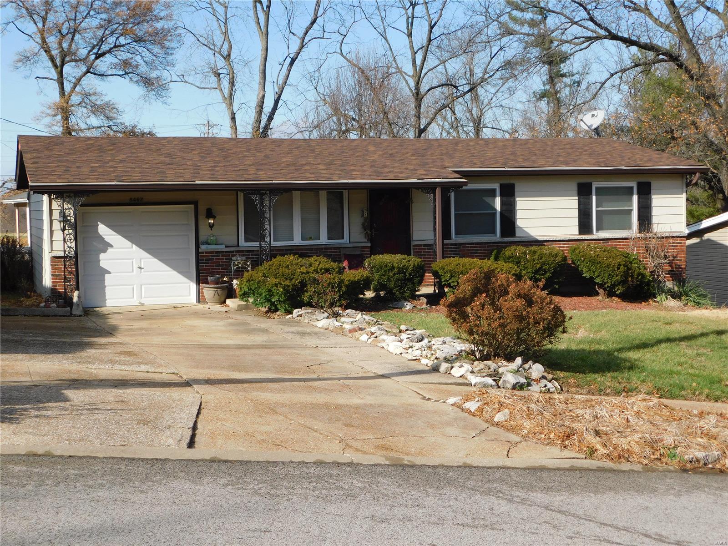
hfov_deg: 37.5
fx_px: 1073
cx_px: 364
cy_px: 273
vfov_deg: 28.6
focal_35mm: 51
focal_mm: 9
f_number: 3.8
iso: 125
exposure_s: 1/800
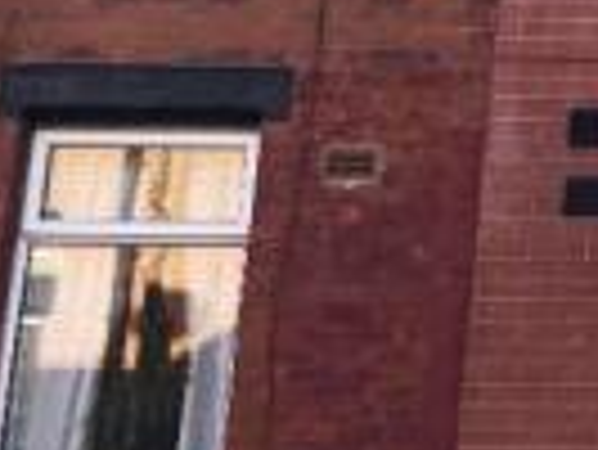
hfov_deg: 13.4
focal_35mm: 127
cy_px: -88
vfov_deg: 11.5
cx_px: 1194
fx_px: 2196
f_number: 2.2
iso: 25
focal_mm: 4.15
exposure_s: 1/487
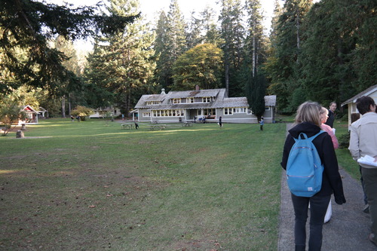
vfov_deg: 44.9
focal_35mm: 29
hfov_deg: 63.7
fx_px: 304
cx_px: 188
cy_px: 126
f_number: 4
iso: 200
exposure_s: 1/60
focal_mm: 19
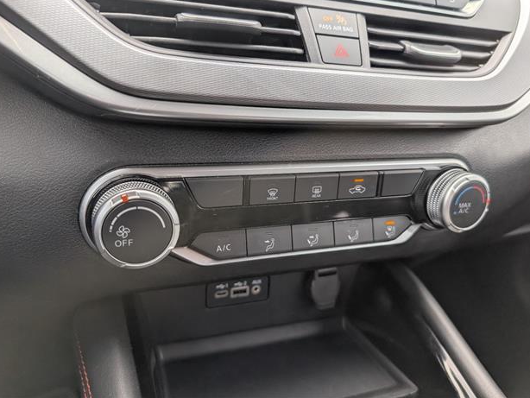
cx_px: 267
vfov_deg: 54.9
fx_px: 383
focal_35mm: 25
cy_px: 192
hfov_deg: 69.4
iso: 20
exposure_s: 1/156
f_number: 1.68
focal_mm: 6.9
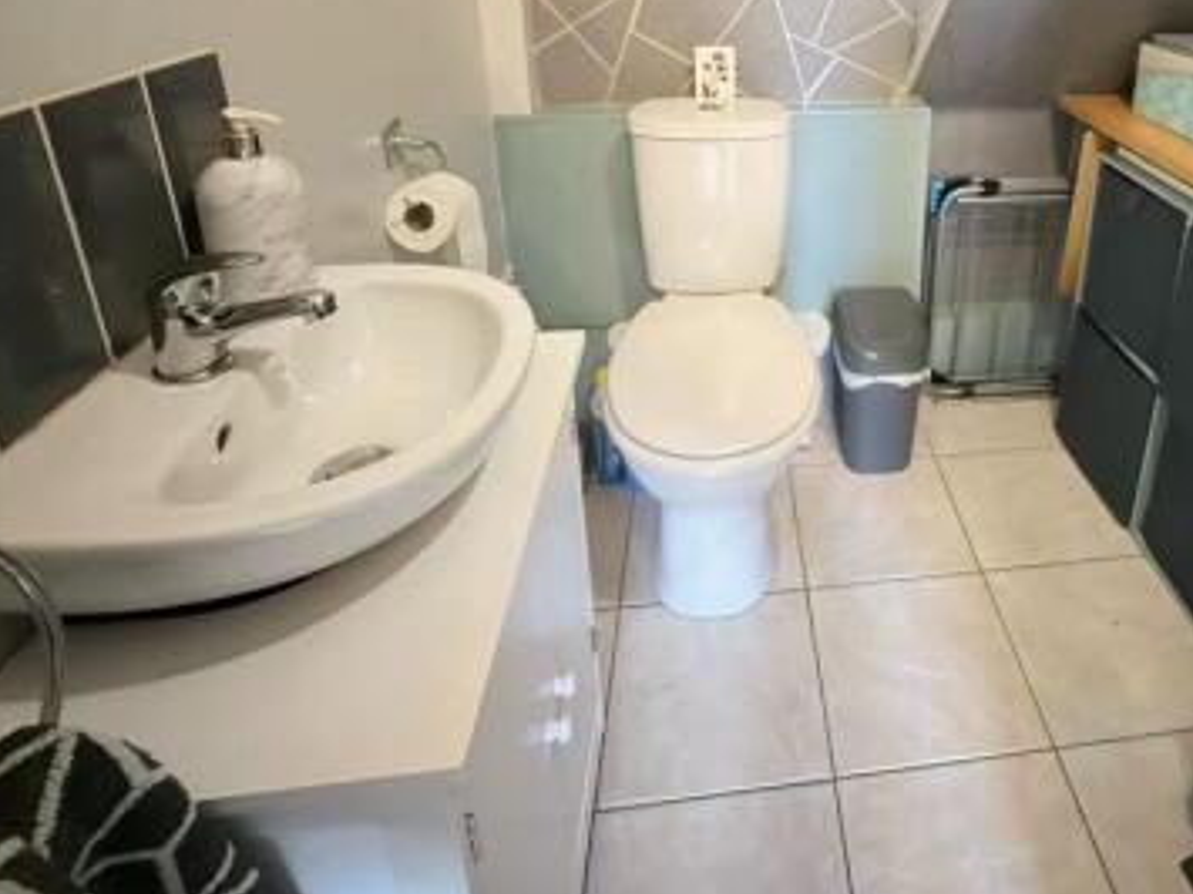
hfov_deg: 70.8
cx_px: 835
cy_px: 176
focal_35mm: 23
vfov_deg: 54.7
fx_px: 792
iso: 1600
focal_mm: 2.22
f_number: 2.2
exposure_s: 1/25
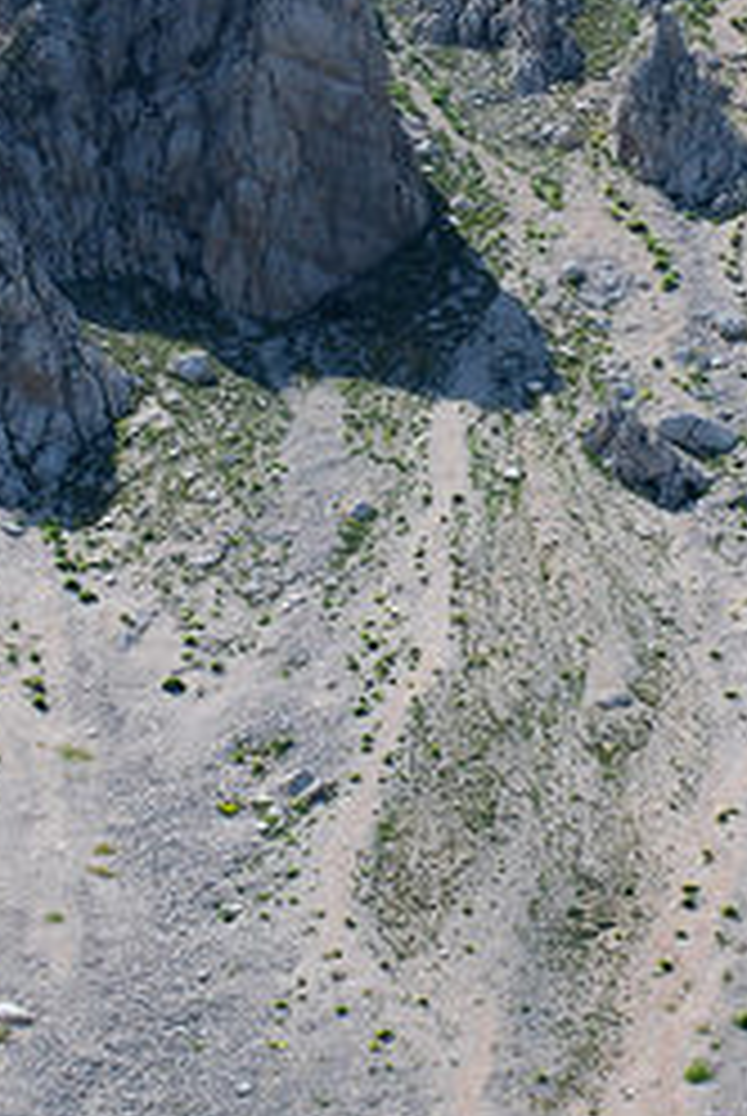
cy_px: 184
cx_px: 506
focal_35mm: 261
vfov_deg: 7.9
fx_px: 8100
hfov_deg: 5.3
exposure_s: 1/640
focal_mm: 72
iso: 200
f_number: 6.3
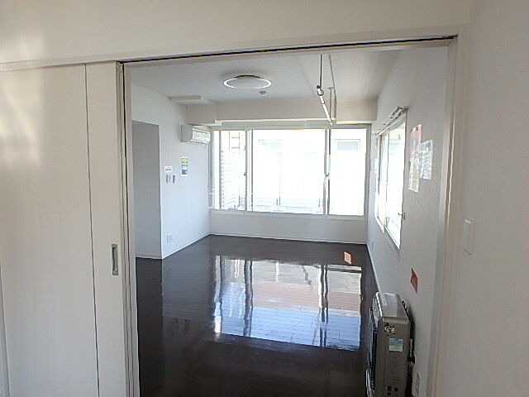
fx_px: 321
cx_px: 264
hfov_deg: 79.0
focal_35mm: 21
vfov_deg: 63.4
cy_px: 198
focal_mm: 3.7
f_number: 3.5
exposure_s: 1/60
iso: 125
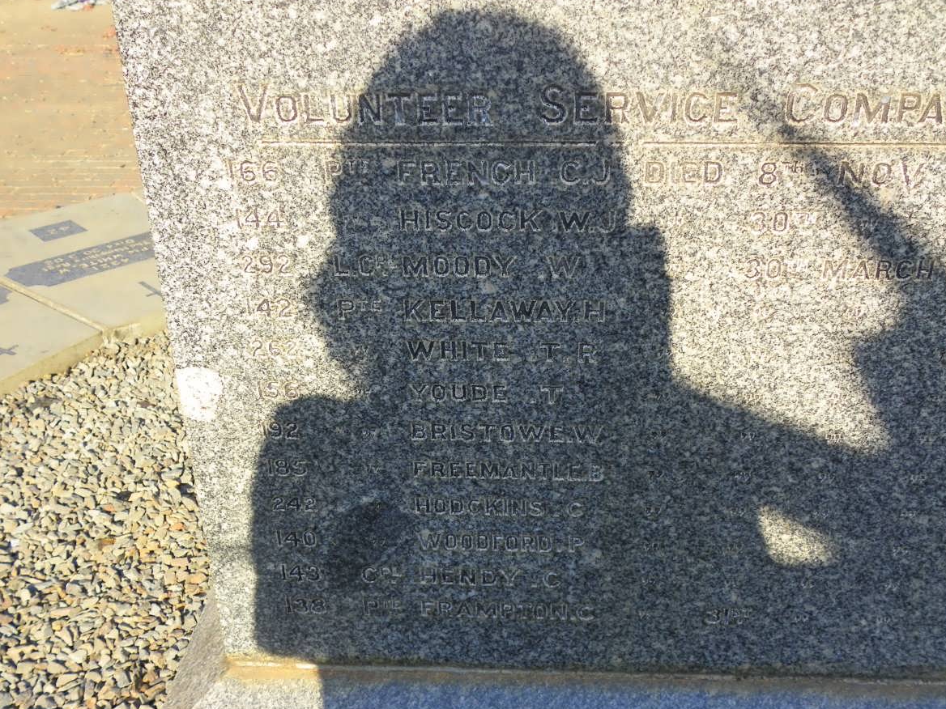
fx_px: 1038
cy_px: 357
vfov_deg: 37.7
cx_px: 485
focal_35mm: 38
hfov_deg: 49.0
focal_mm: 6.6
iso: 64
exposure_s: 1/250
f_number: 3.2
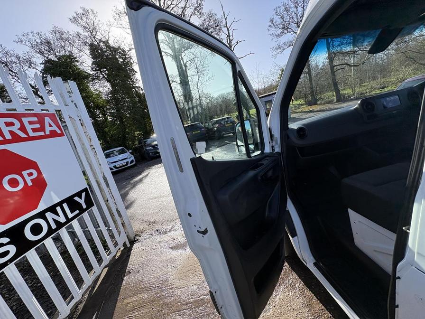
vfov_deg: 85.7
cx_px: 212
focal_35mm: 14
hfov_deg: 102.1
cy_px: 160
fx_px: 172
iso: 64
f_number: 2.2
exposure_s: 1/779
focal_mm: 2.22
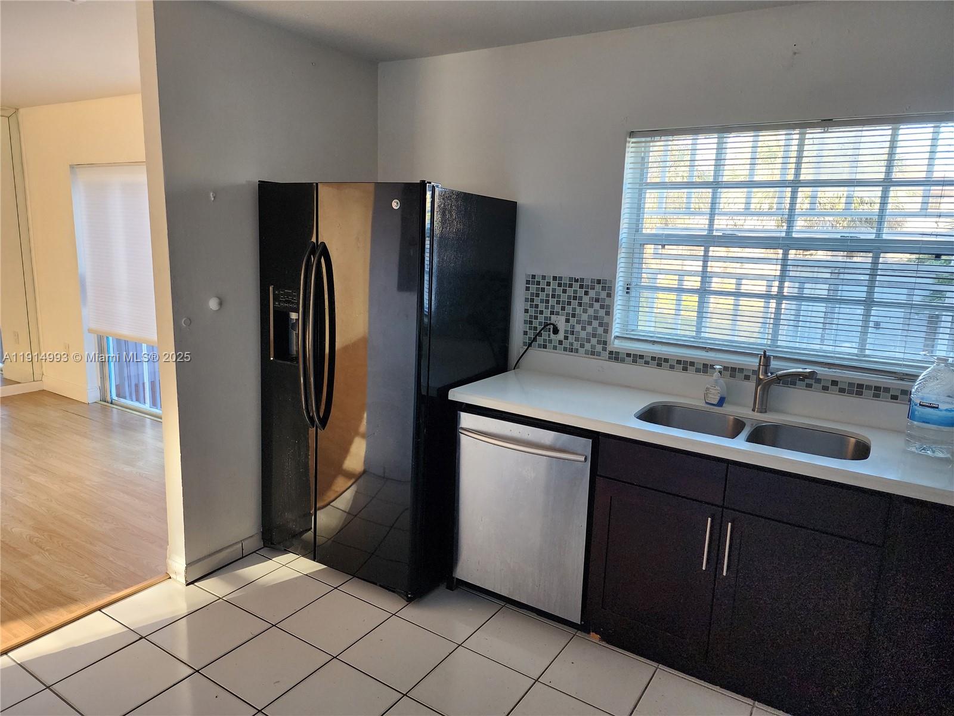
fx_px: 634
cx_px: 477
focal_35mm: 23
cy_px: 358
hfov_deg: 73.9
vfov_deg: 58.9
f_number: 1.8
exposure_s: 1/120
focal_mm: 6.4
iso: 320
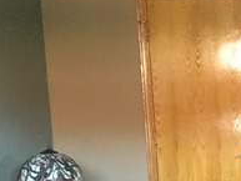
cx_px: 375
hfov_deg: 18.0
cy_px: 182
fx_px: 669
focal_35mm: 96
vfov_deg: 15.1
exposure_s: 1/15
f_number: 2.2
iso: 320
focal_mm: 4.15
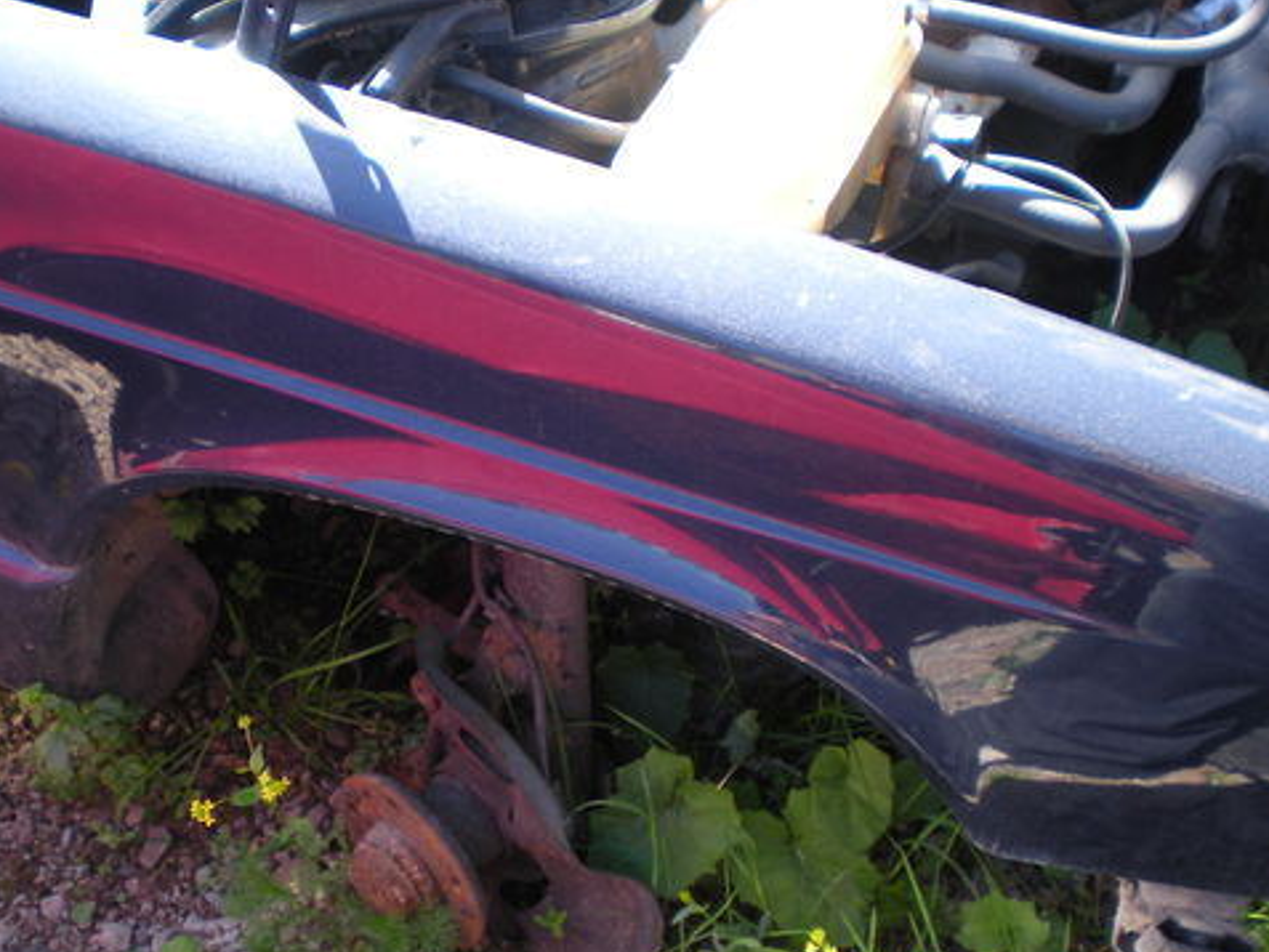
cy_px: 540
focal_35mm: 51
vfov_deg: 28.5
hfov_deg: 37.3
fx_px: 1870
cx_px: 503
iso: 78
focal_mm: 6.3
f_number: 3.1
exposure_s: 1/73.7
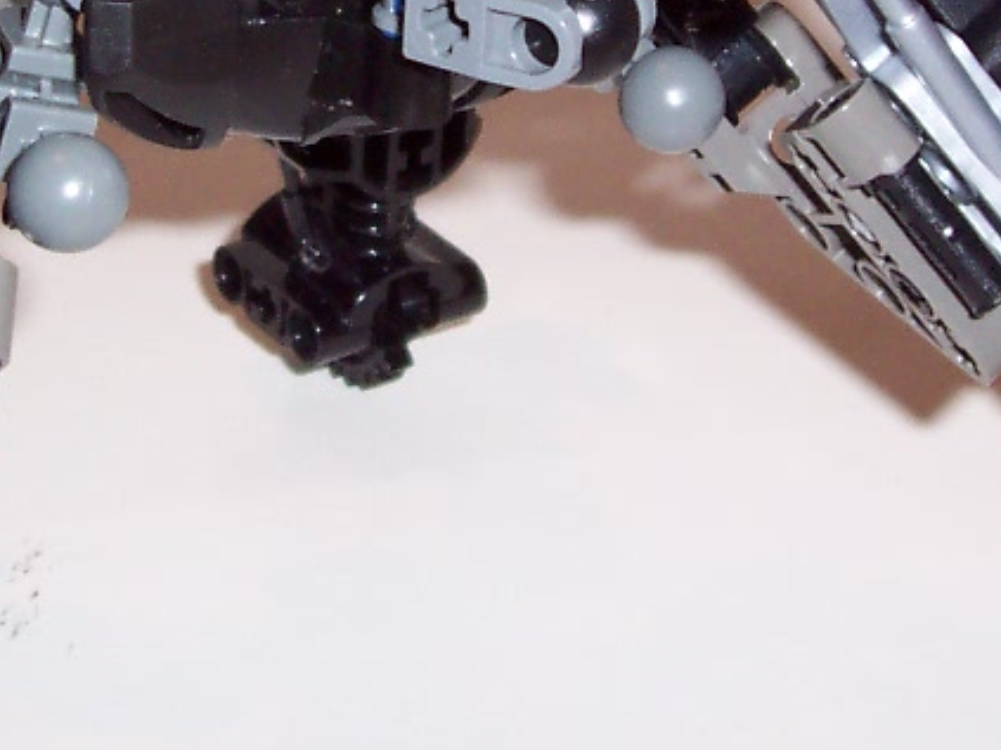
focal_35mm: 105
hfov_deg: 18.7
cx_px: 409
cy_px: 40
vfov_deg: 13.9
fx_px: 3035
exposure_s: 1/60
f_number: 2.8
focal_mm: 5.6
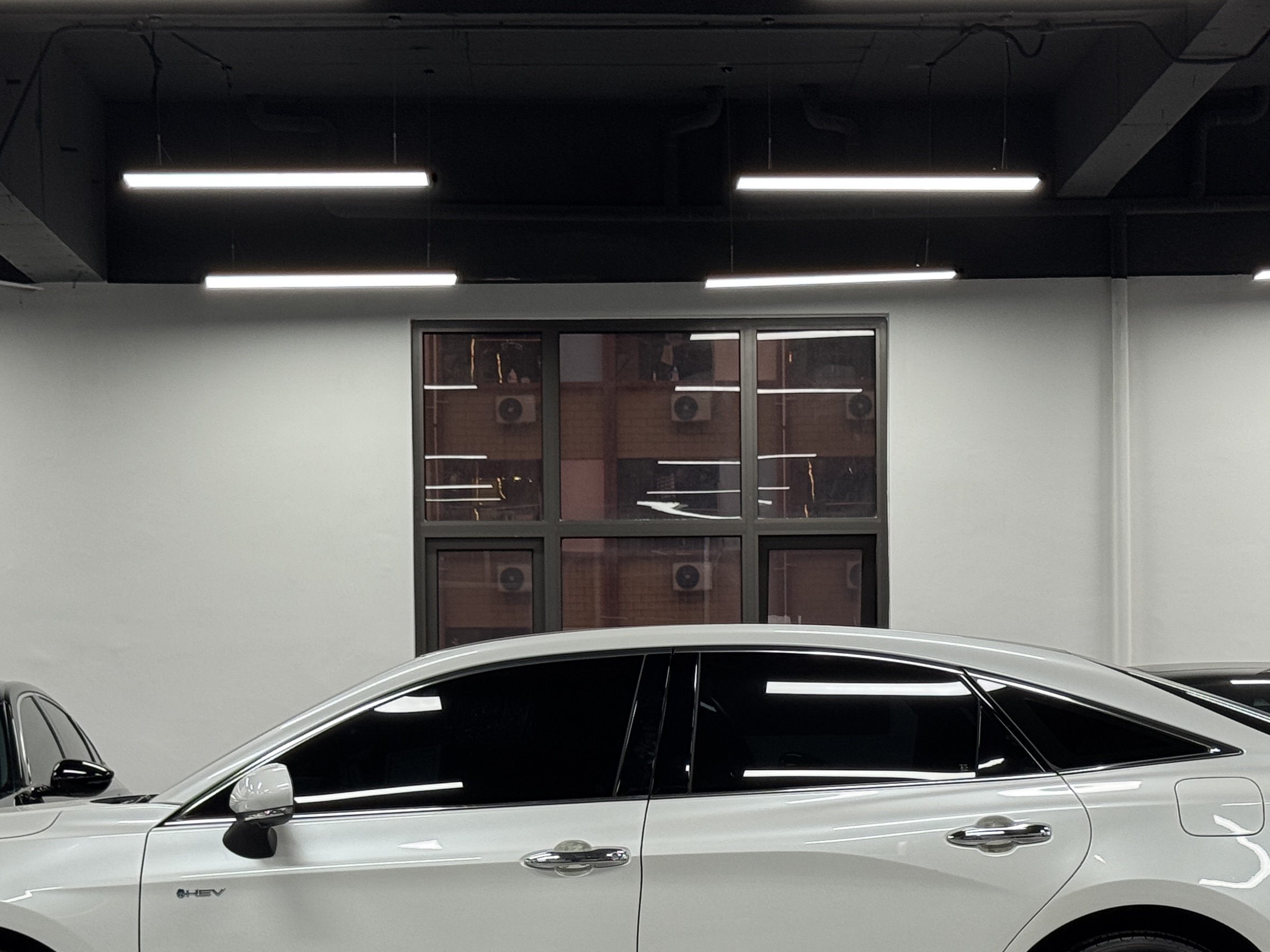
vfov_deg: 17.6
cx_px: 606
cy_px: 774
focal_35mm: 83
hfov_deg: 23.6
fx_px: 3045
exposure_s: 1/50
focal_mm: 6.76
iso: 64
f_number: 1.78
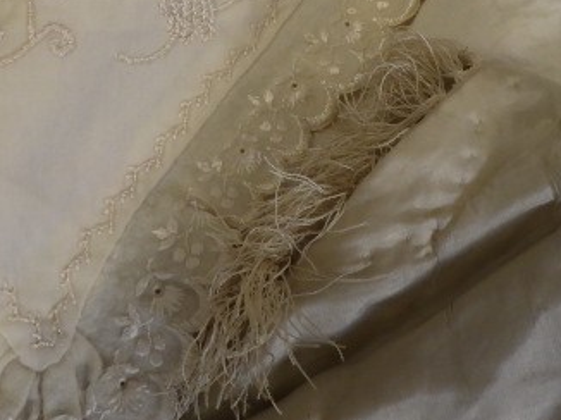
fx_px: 891
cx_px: 151
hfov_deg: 34.3
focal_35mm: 55
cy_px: 46
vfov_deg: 25.7
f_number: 3.5
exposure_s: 1/45
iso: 320
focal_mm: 5
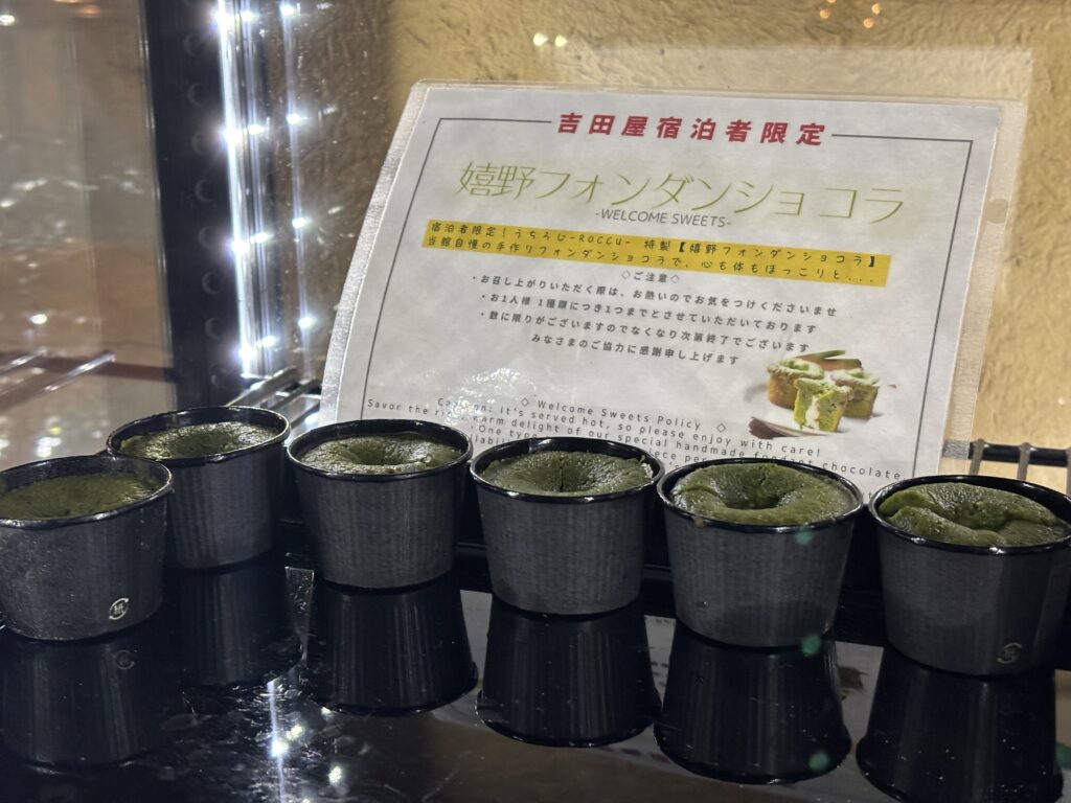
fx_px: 1609
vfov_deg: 28.0
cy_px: 402
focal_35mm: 52
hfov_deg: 36.8
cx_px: 536
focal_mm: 5.96
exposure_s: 1/59
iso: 160
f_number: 1.6
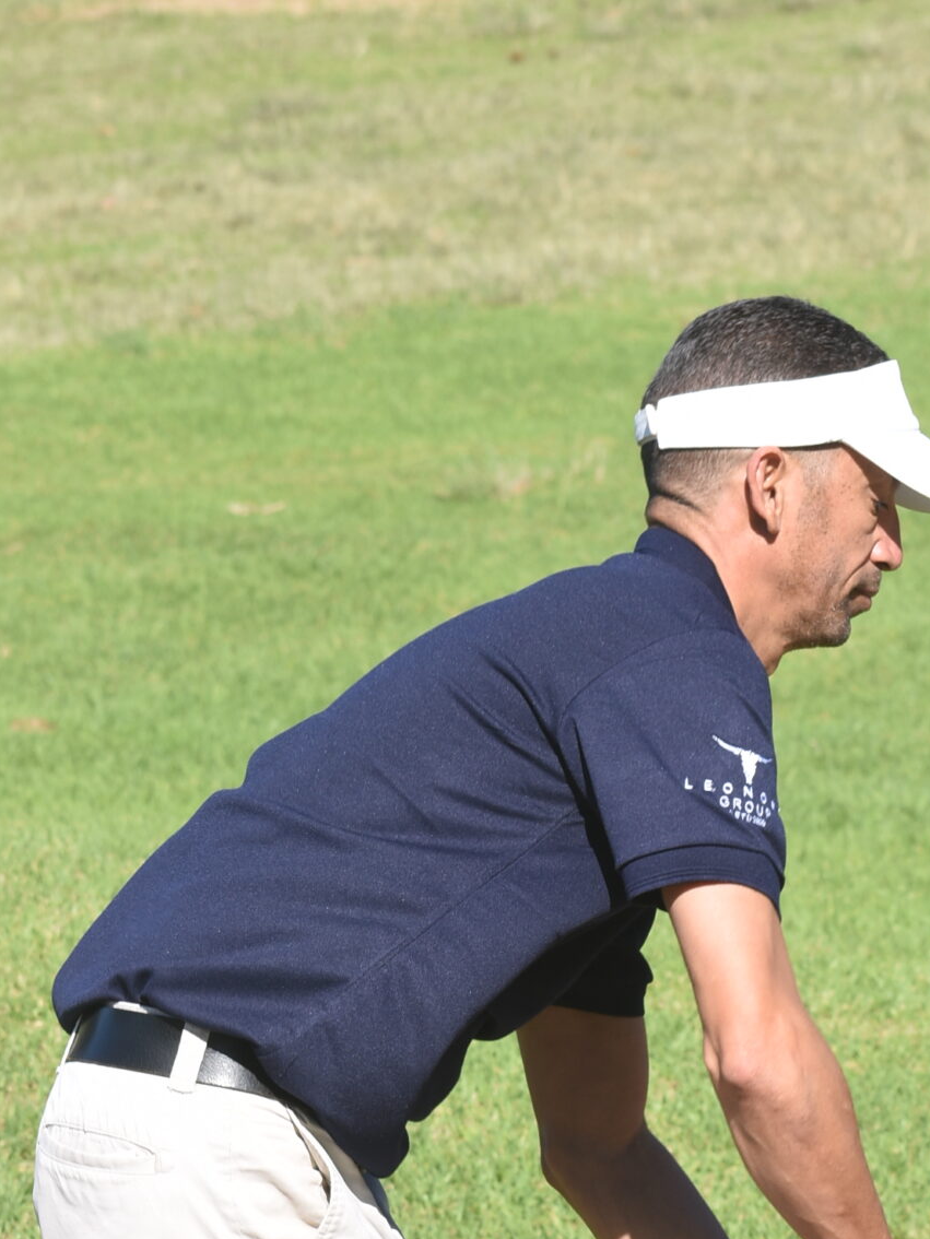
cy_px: 1247
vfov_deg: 7.3
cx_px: 800
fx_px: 9632
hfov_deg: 5.5
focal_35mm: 269
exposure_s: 1/200
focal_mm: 92
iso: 100
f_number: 9
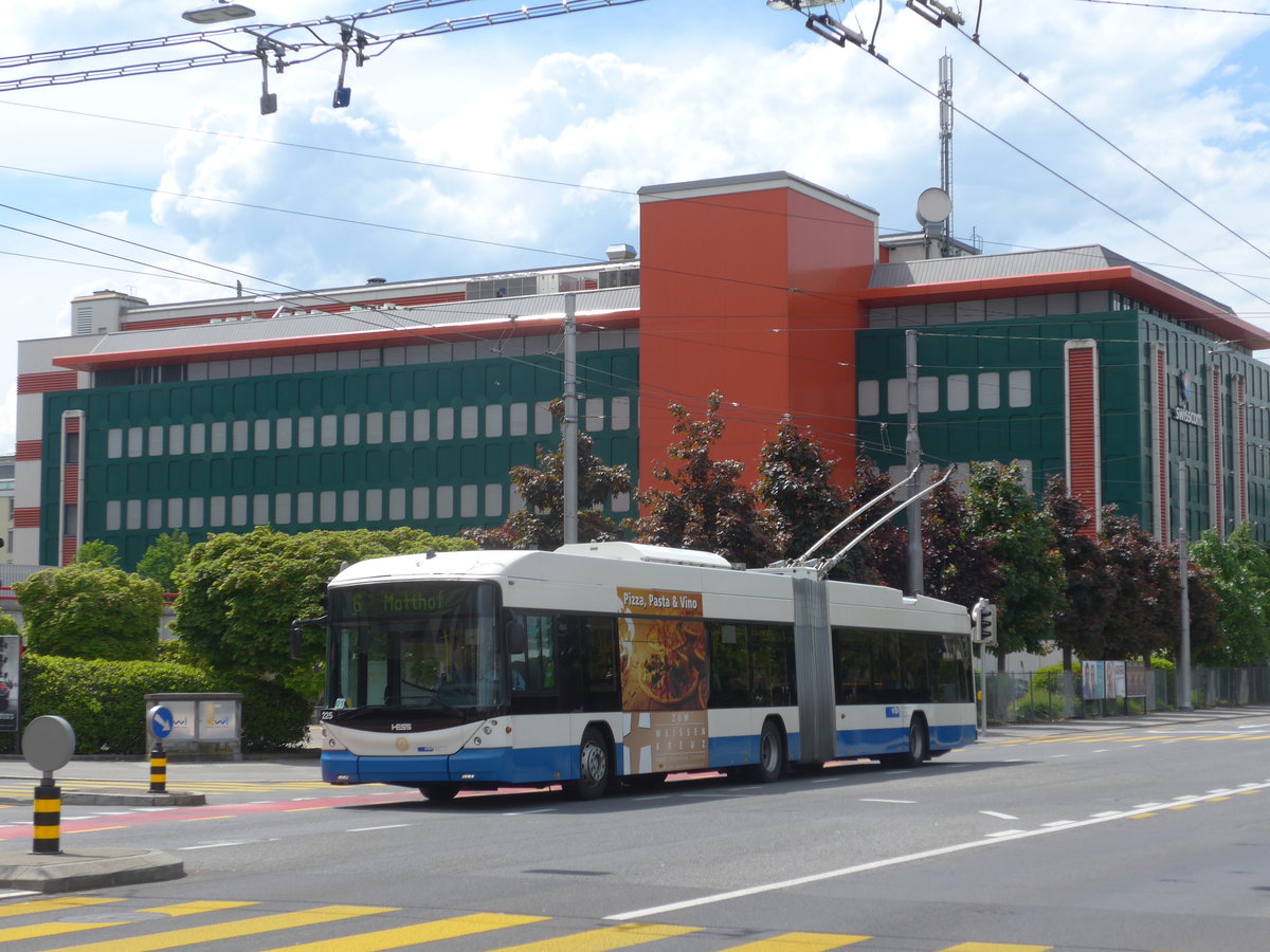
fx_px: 2421
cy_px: 476
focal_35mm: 66
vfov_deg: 22.3
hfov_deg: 29.4
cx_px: 635
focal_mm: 13.4
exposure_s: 1/800
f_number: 3.9
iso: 80
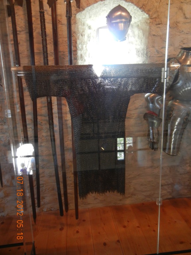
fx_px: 221
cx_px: 96
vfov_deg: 60.0
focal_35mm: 30
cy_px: 128
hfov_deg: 46.8
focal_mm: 5.4
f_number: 3.5
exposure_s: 1/24.3
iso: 400
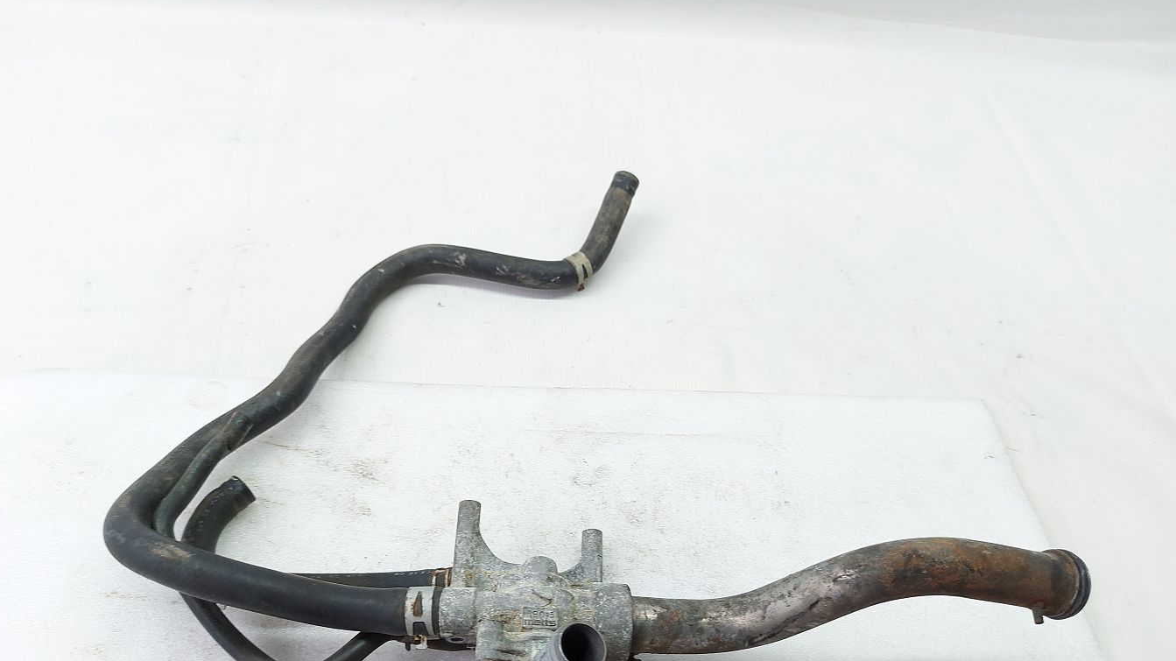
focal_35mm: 27
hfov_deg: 69.9
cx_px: 586
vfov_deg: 42.4
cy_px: 431
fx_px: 842
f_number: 1.8
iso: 80
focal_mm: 5.23
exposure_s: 1/50
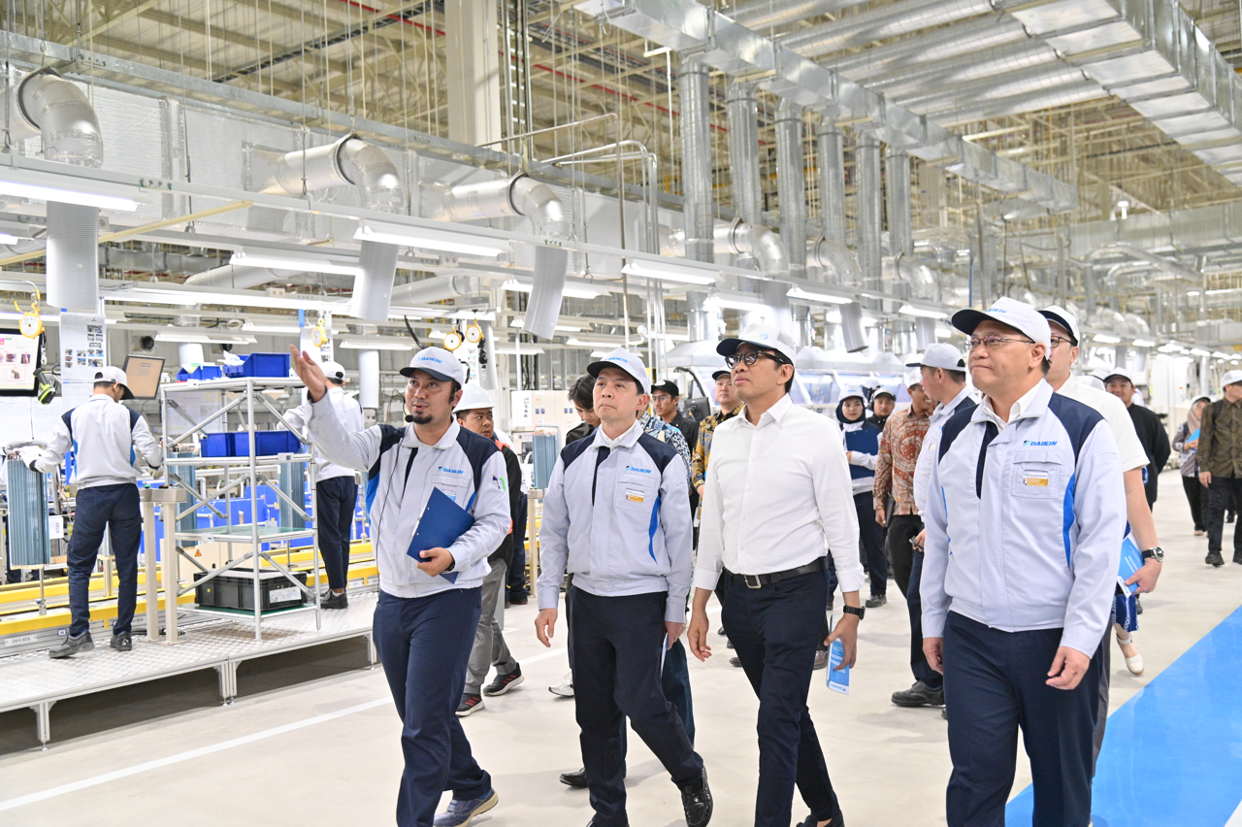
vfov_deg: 41.1
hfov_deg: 58.7
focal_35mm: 32
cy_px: 414
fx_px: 1103
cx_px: 621
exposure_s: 1/160
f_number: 4
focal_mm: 32
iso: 2500
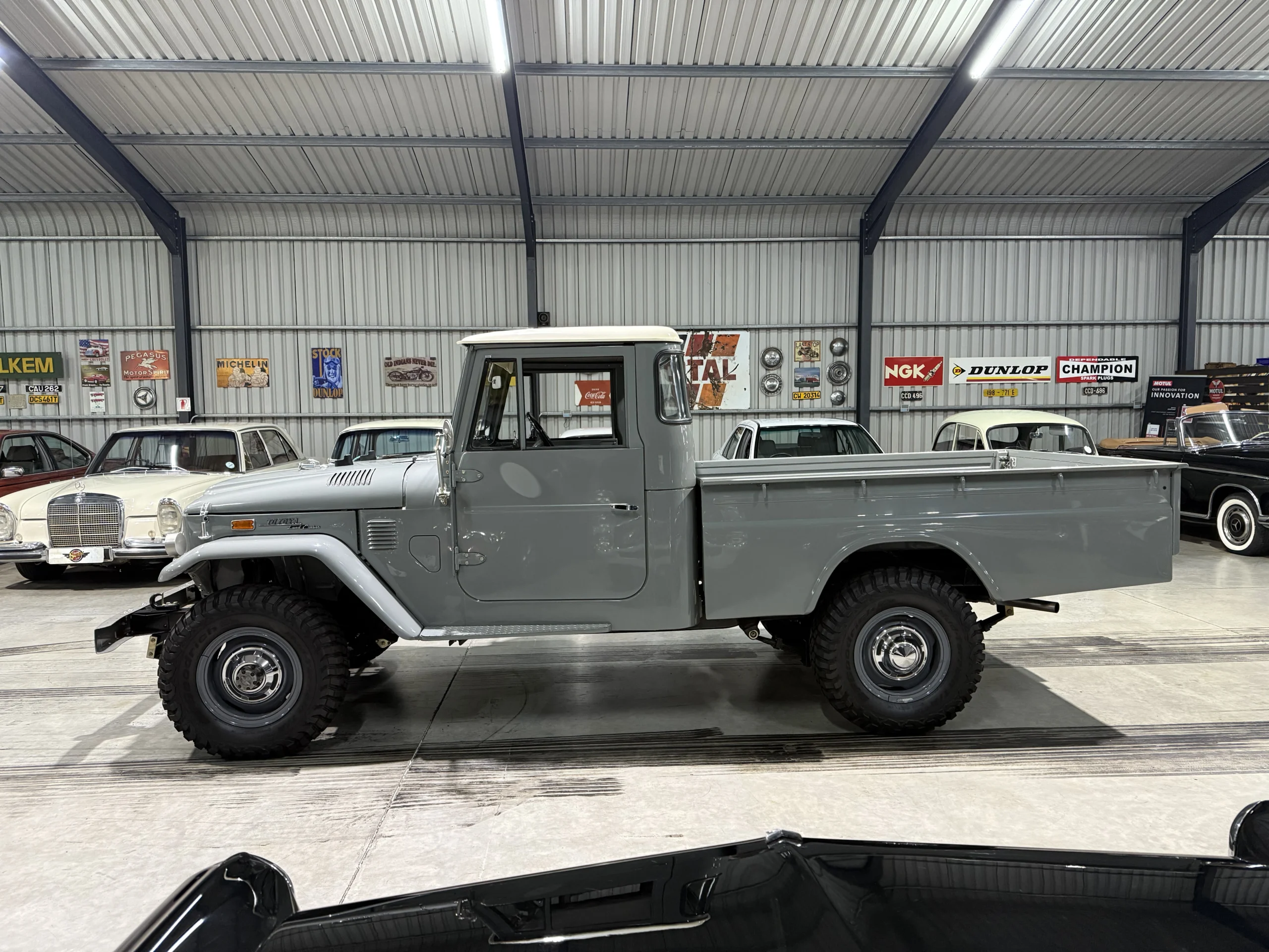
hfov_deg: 71.6
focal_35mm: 24
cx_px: 634
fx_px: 880
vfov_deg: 56.8
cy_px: 476
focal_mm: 6.76
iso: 500
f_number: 1.78
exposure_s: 1/50
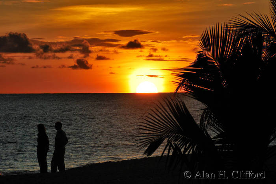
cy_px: 92
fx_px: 2302
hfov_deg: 6.9
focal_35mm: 300
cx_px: 138
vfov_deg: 4.6
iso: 100
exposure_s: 1/200
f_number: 18
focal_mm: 200
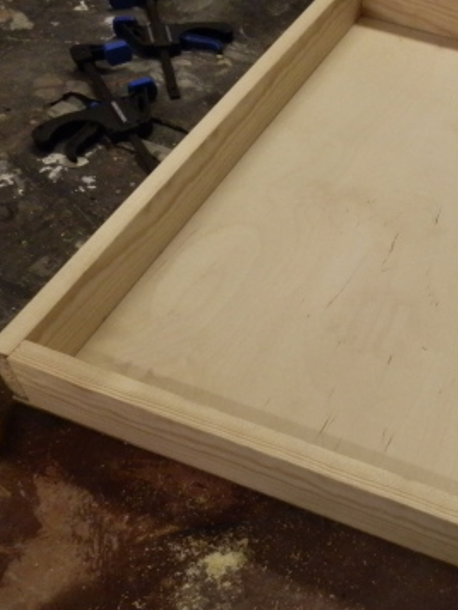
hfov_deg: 32.6
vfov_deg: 44.7
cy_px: 330
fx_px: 740
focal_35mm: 42
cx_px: 412
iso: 400
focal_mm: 5
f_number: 3.1
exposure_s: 1/80
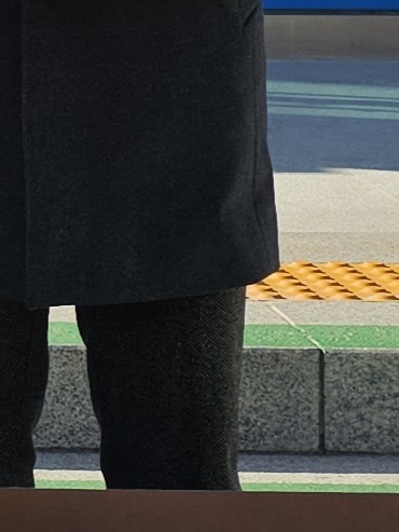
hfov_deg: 10.1
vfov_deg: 13.4
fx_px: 2151
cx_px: -279
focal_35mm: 140
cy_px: -220
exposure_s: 1/667
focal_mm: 6.3
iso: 10
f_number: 1.7
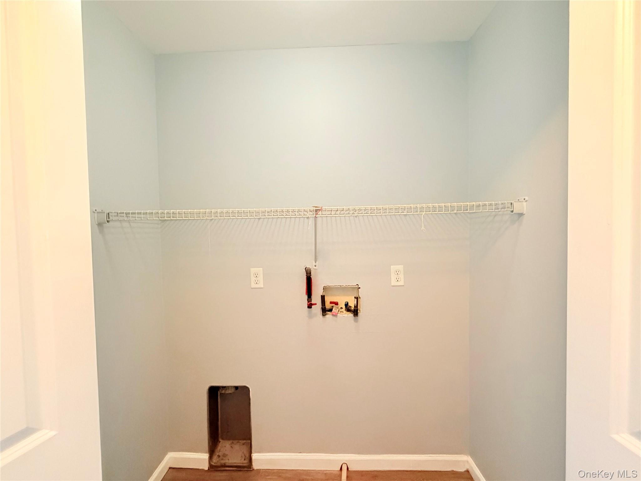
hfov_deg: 102.1
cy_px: 240
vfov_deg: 85.7
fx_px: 259
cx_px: 320
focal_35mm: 14
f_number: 2.2
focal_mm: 2.22
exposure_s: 1/60
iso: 640
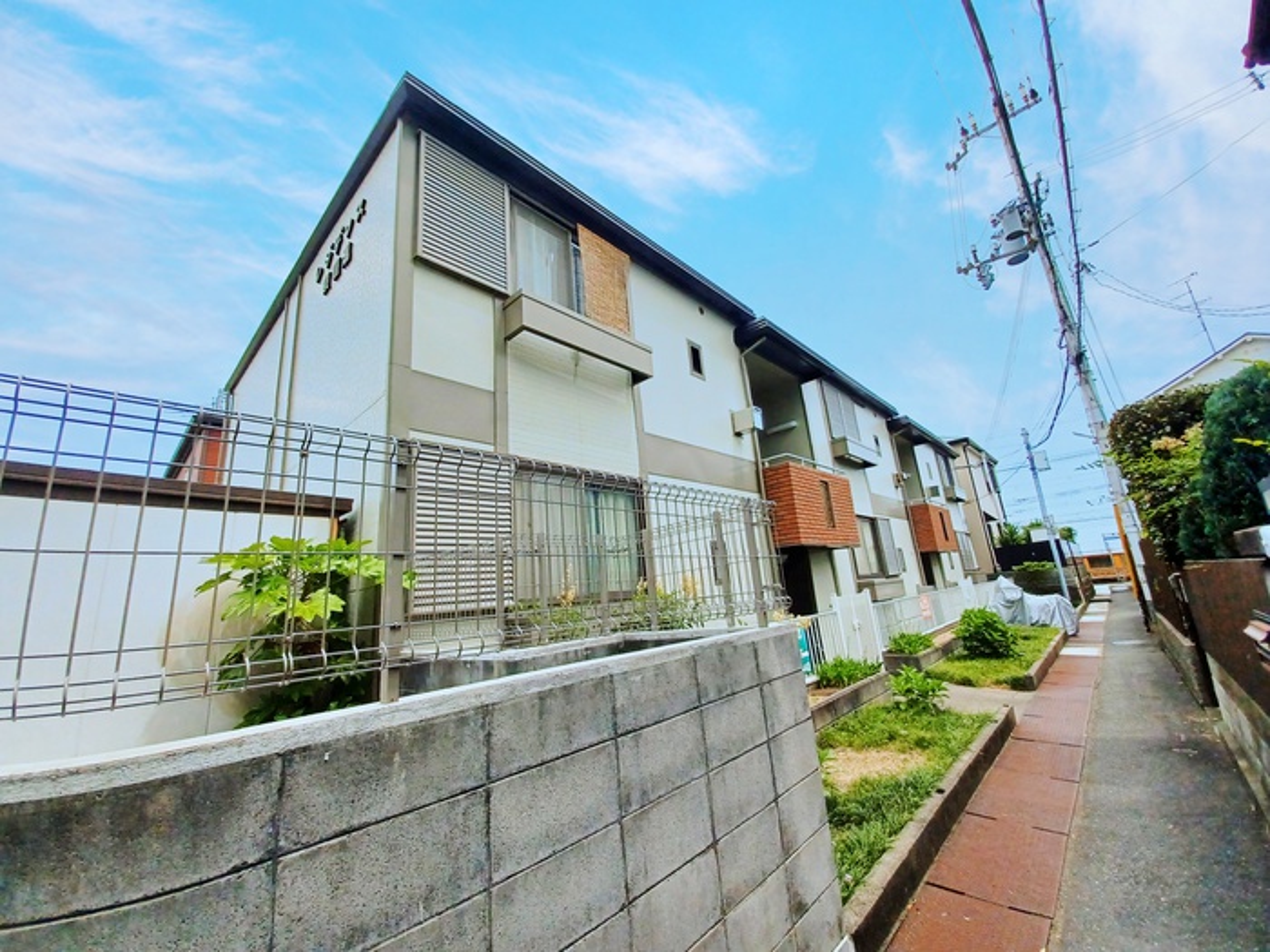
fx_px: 477
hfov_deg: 106.2
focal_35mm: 13
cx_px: 635
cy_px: 476
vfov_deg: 89.9
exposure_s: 1/1992
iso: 40
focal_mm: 1.42
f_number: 2.2
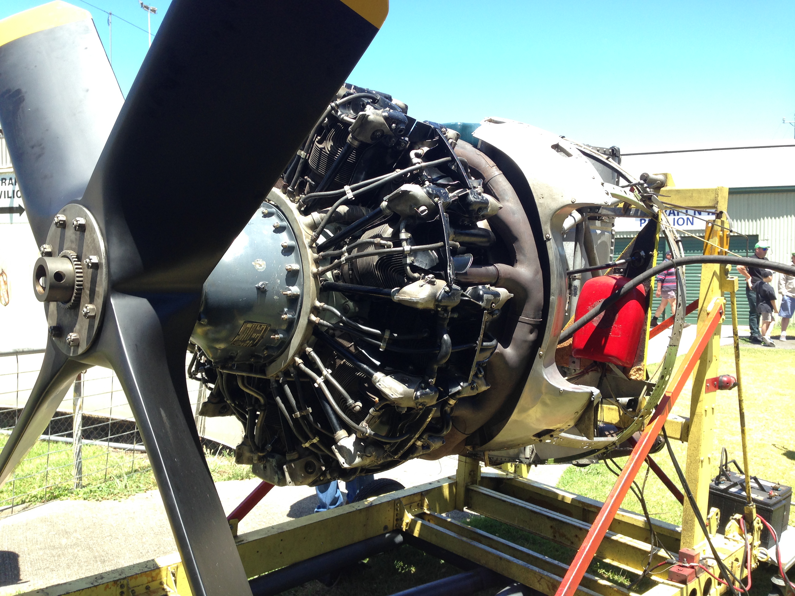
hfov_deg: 55.4
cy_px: 298
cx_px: 398
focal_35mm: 33
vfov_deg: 42.9
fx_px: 758
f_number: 2.4
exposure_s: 1/452
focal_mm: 4.12
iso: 50
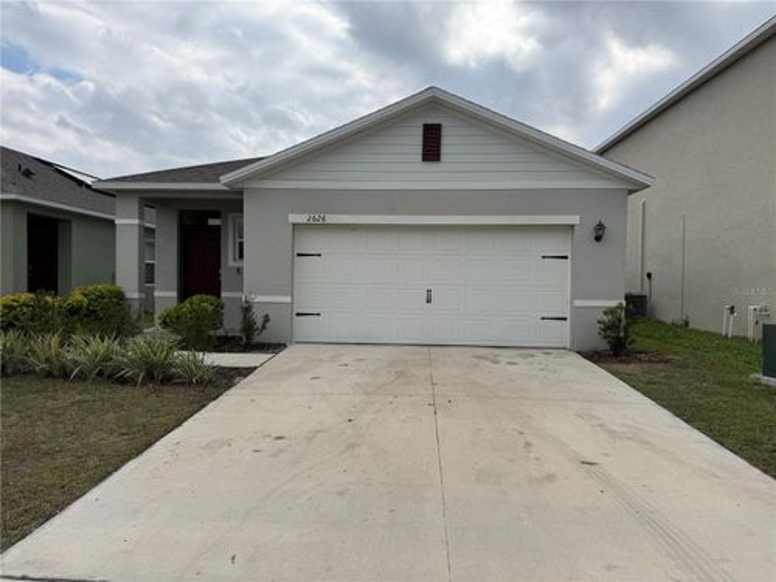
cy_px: 291
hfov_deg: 71.6
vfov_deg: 56.8
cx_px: 388
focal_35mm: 24
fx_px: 538
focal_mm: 6.76
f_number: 1.78
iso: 80
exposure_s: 1/4673
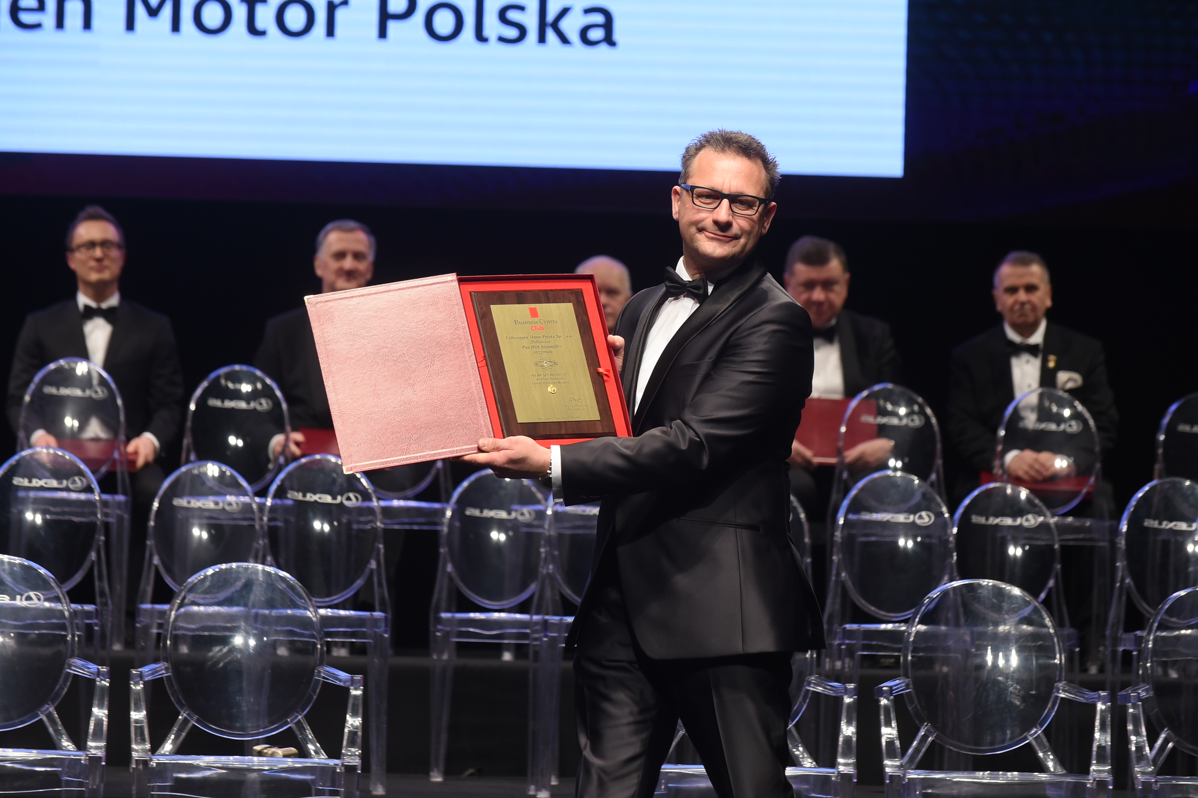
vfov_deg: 6.9
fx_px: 6655
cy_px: 399
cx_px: 599
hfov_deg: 10.3
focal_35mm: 200
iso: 2000
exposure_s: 1/200
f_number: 4.5
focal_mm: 200
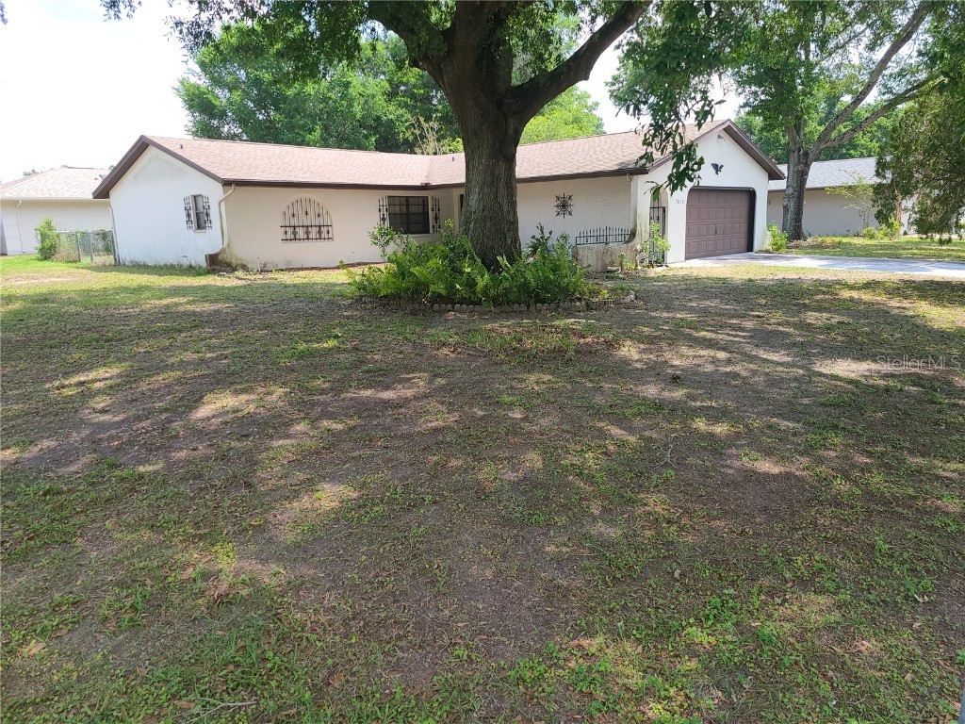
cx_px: 482
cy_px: 362
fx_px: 725
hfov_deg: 67.3
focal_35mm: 26
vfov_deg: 53.1
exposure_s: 1/688
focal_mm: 5.4
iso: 40
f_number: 1.8
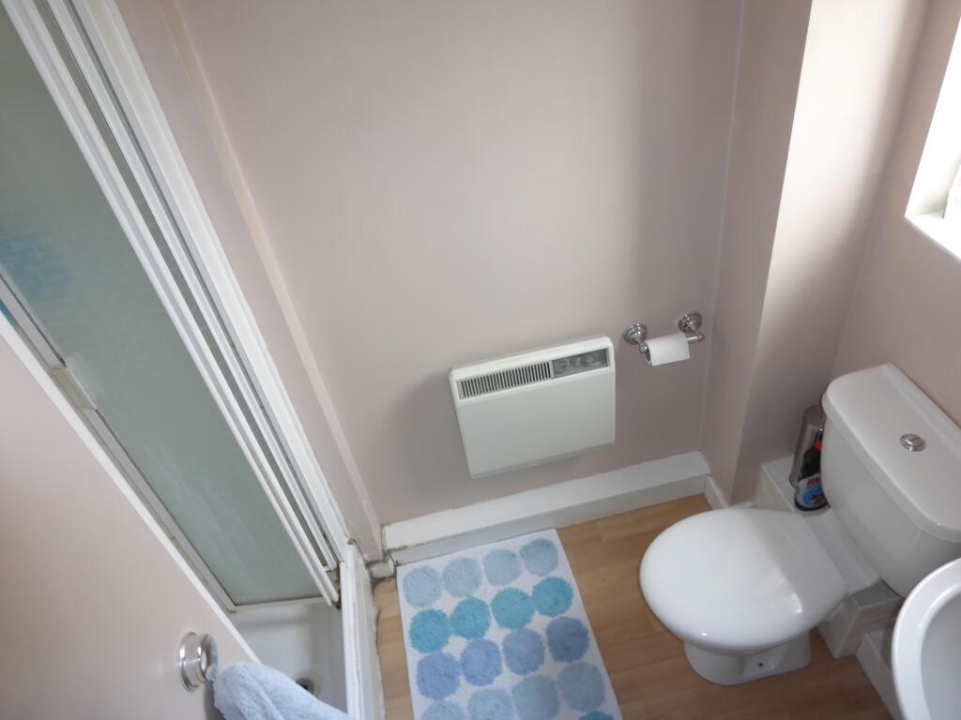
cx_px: 480
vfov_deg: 56.8
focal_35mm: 24
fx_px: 666
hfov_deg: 71.6
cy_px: 360
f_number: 3.3
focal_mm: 4.3
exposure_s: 1/20
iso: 100
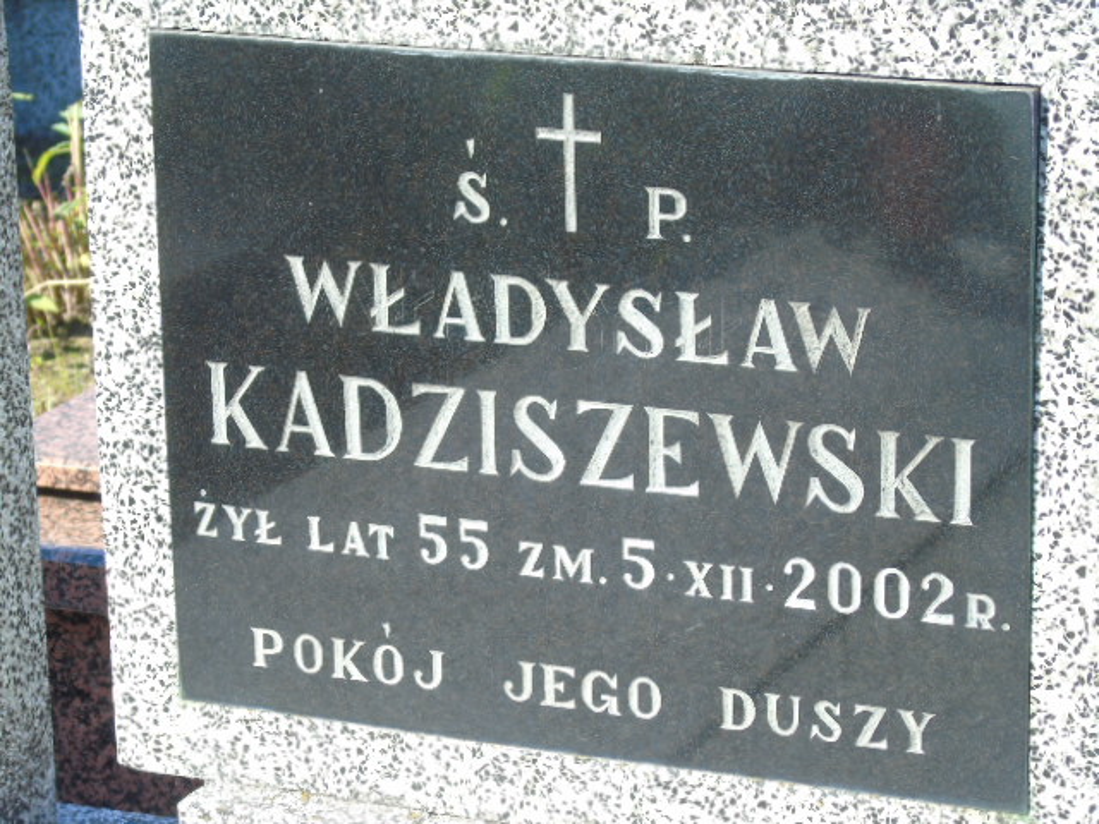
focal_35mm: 142
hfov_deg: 13.9
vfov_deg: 10.4
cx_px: 550
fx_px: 4508
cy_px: 412
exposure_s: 1/125
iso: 100
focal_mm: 25
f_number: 4.7
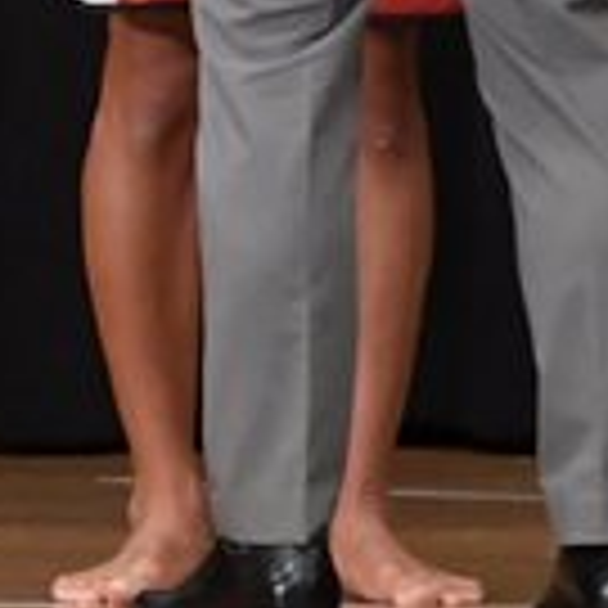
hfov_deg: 1.6
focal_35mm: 1096
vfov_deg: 1.6
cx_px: -953
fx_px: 21779
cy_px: -374
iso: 6400
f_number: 5.6
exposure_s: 1/400
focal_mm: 150
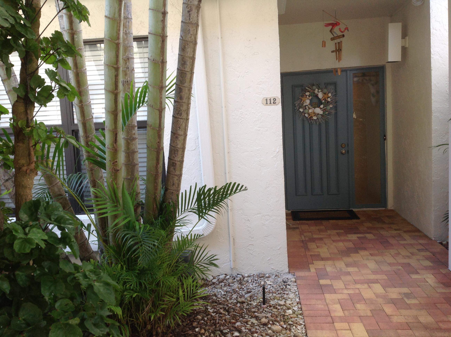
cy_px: 168
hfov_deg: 52.7
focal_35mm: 35
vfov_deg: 40.6
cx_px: 226
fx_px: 455
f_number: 2.4
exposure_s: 1/60
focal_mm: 4.28
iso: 64
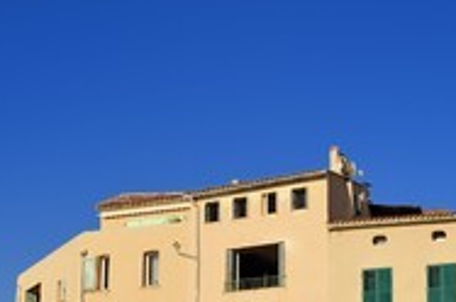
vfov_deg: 16.3
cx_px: 243
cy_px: 336
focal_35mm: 81
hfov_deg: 25.1
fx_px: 1024
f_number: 9
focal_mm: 36
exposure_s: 1/800
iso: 200
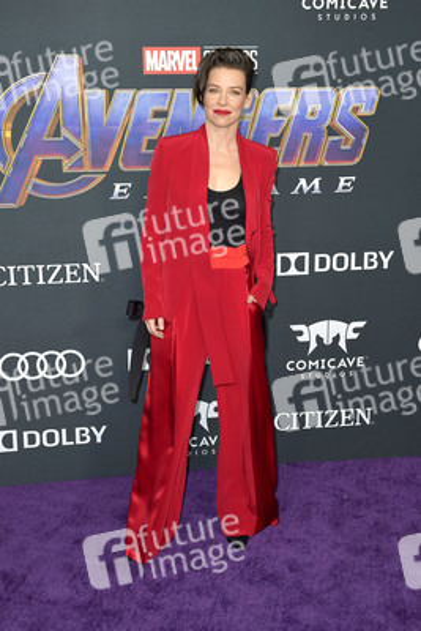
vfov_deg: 46.4
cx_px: 210
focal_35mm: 42
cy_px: 316
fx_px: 736
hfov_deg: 31.9
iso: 250
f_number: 5
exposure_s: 1/250
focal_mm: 42
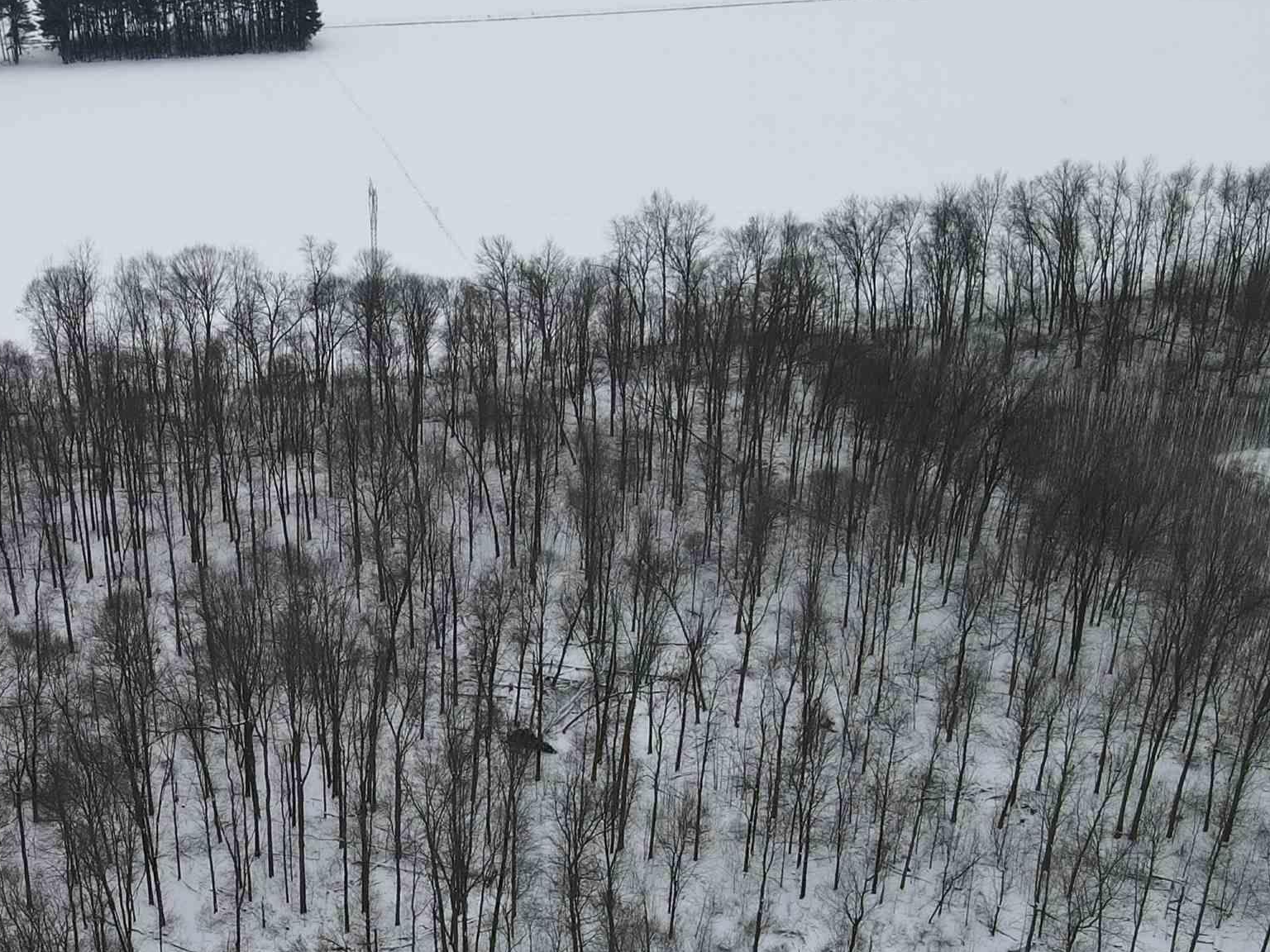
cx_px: 346
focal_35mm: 48
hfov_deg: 38.8
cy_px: 802
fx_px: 1761
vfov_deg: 29.4
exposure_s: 1/800
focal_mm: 4.5
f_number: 2.8
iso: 100
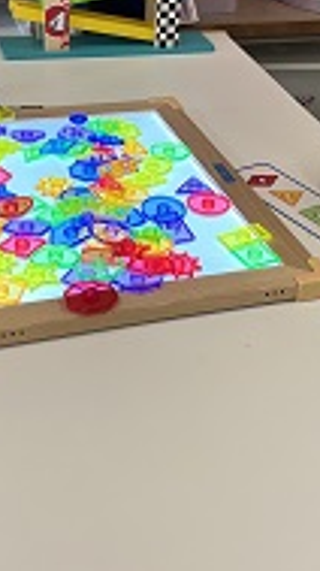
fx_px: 907
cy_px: 172
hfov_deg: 20.0
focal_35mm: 60
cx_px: 190
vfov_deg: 34.5
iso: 100
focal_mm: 5.7
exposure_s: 1/100
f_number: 1.5
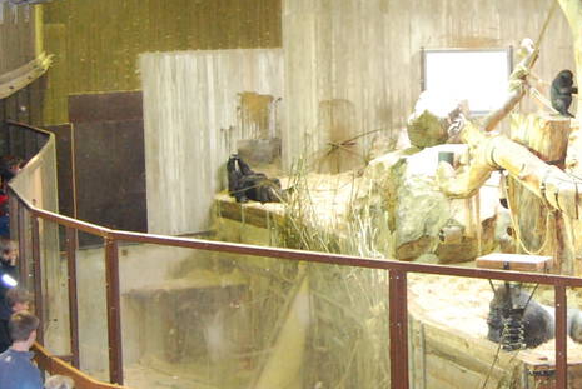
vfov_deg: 14.7
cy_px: 108
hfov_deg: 21.5
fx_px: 1505
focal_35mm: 93
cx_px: 499
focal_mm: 18
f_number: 3.5
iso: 1400
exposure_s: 1/60
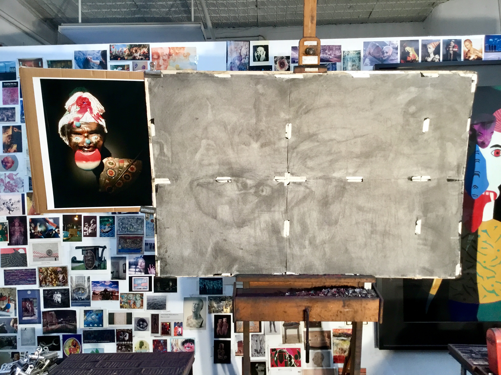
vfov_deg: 45.4
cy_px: 188
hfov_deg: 58.4
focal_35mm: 31
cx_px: 250
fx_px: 449
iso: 40
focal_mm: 3.3
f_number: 2.4
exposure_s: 1/30
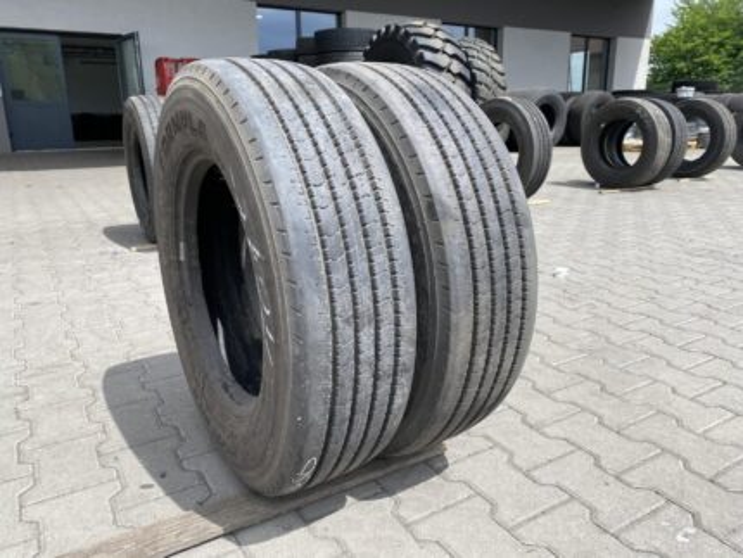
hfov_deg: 67.3
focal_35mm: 26
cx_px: 372
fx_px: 558
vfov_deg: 53.1
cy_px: 279
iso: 32
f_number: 1.8
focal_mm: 4.25
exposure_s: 1/1727
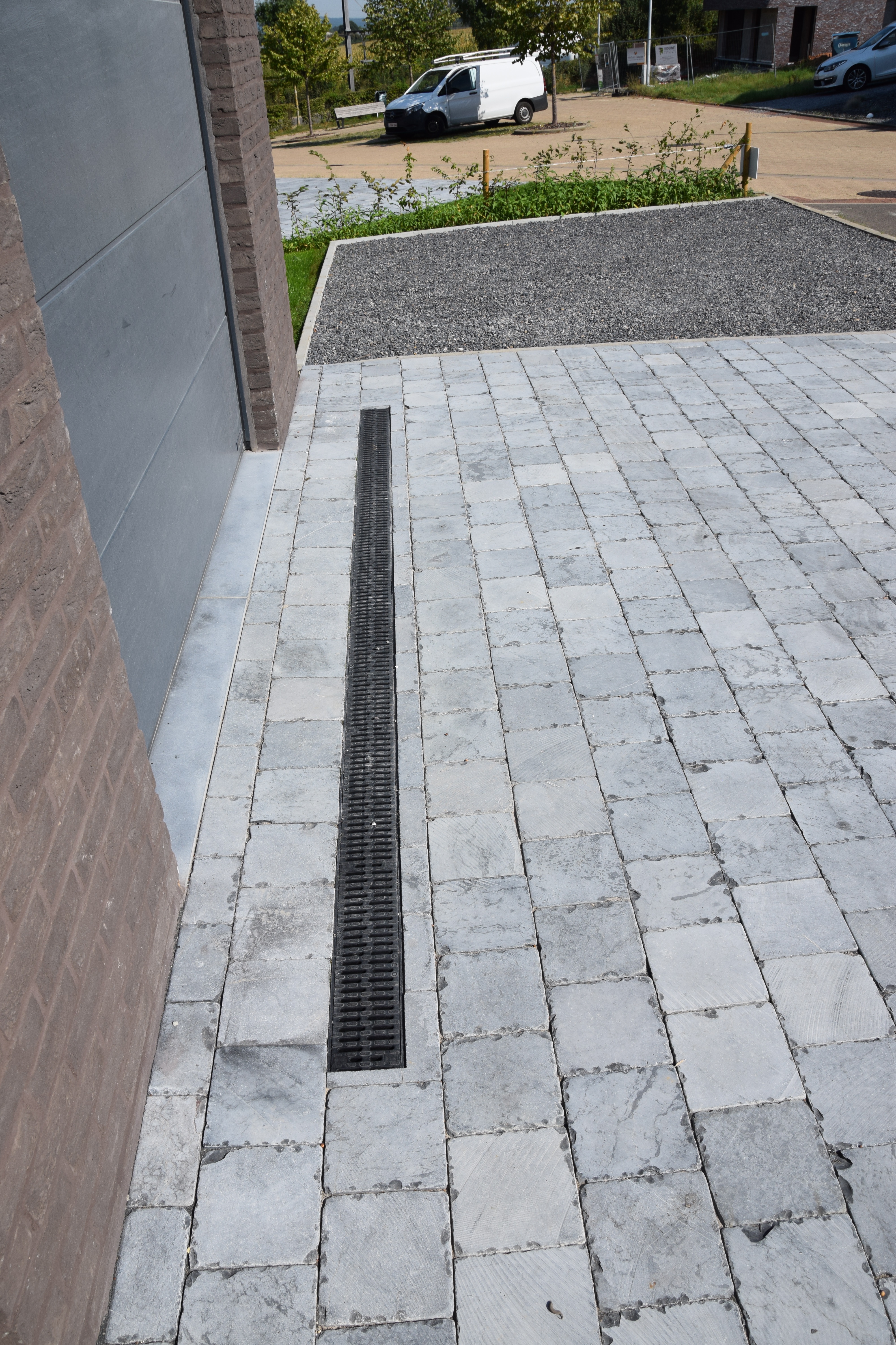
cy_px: 672
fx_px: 1008
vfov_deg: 67.4
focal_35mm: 27
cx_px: 448
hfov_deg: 47.9
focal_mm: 18
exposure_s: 1/400
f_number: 10
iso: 200
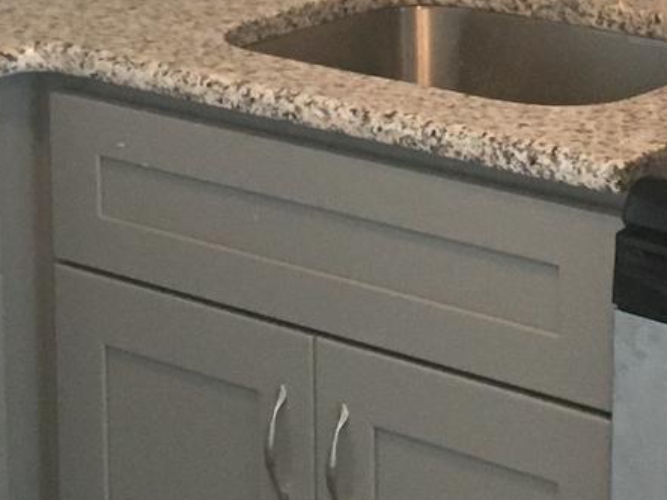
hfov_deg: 14.7
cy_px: -203
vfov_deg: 10.7
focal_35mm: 134
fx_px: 2581
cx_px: 495
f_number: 2.2
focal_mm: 4.15
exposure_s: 1/30
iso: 125
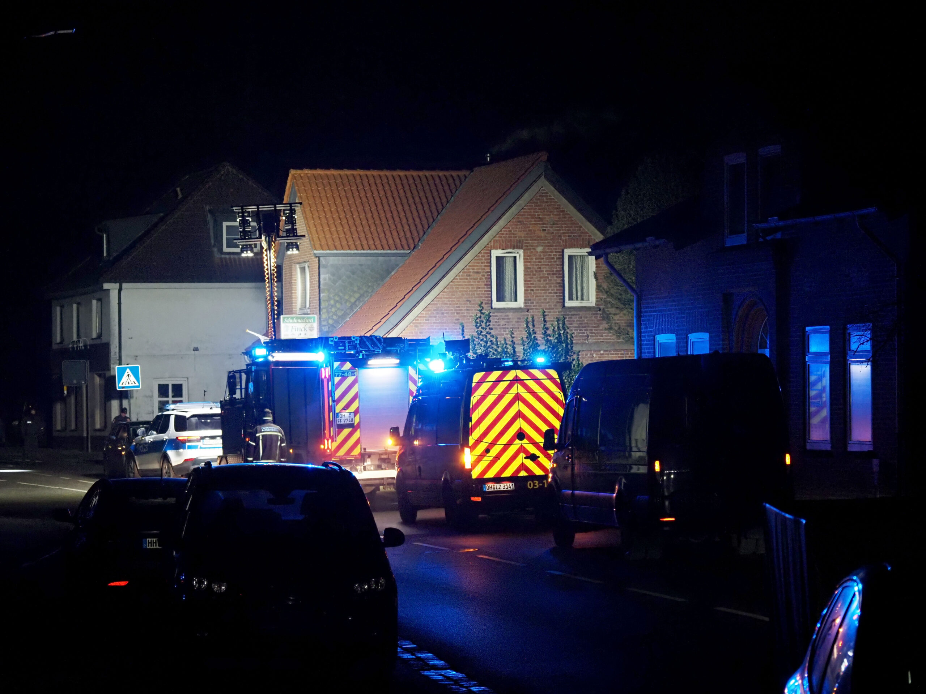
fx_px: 3264
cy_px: 347
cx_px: 463
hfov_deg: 16.1
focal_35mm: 122
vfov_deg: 12.1
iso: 4000
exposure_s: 1/125
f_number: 4
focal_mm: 61
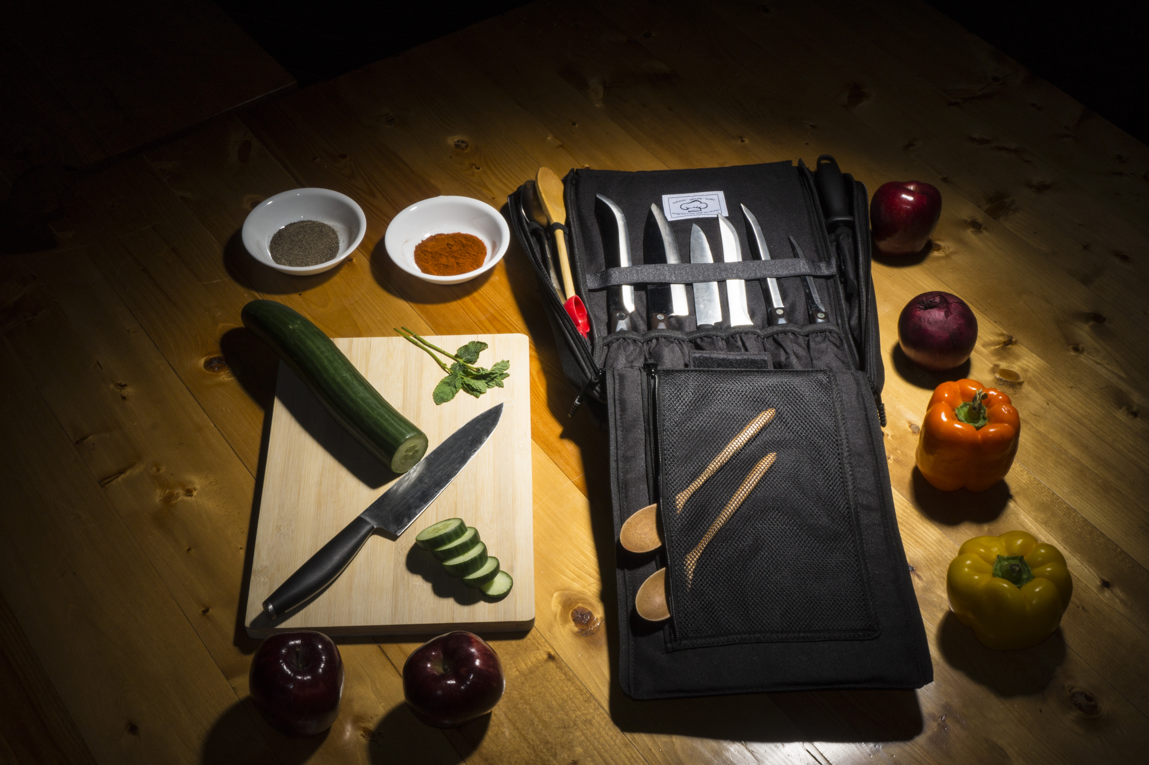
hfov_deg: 43.6
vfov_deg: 29.8
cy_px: 382
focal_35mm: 45
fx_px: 1435
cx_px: 574
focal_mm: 30
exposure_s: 1/160
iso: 100
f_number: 22
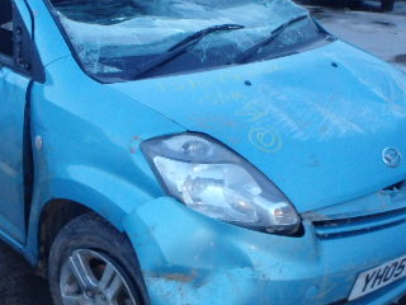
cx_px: 151
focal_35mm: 56
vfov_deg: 26.1
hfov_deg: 34.2
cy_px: 144
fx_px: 657
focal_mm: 5
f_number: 3.9
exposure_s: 1/80
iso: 640
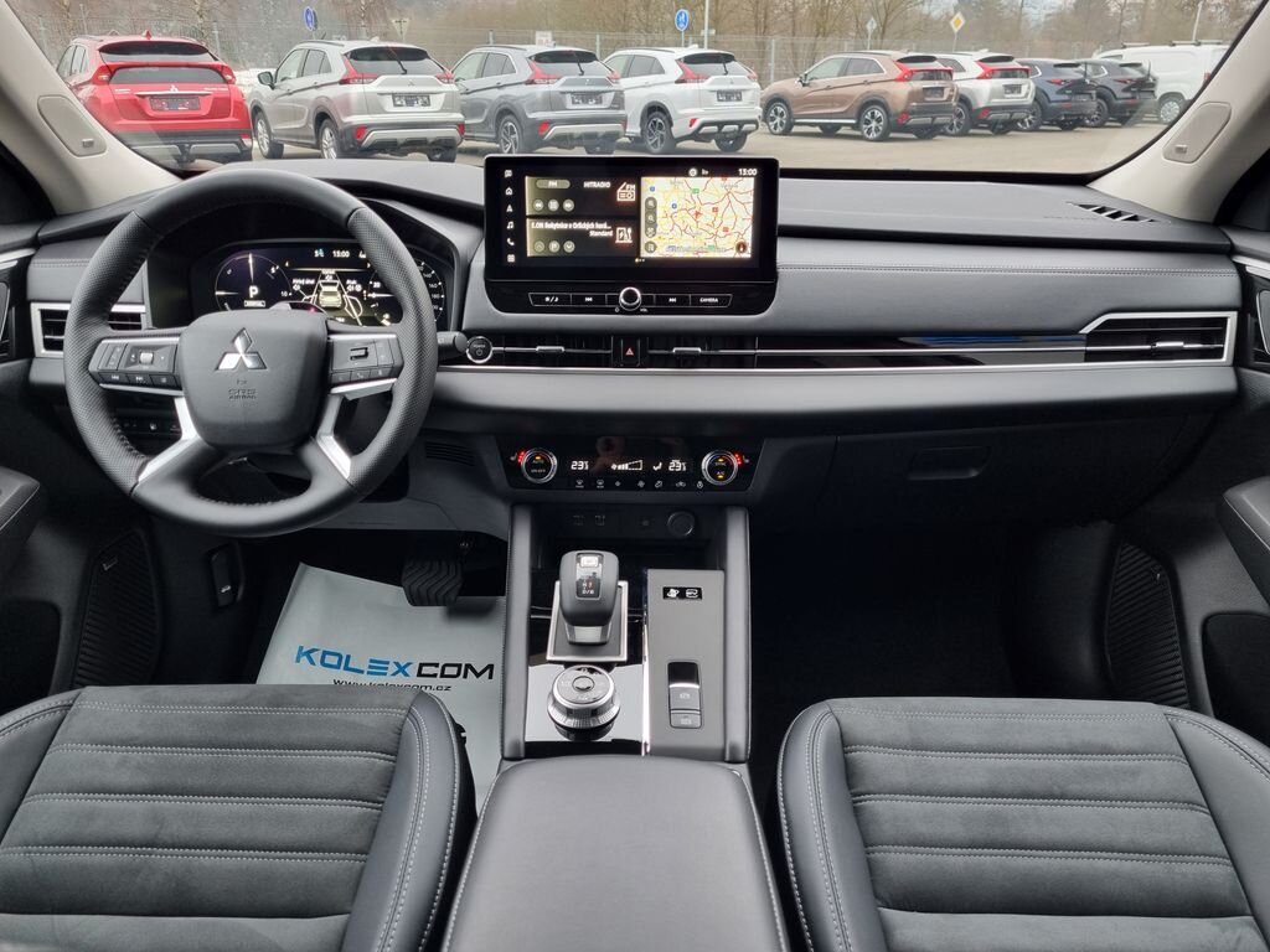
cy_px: 476
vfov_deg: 53.1
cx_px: 635
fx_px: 954
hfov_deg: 67.3
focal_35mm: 26
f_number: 1.8
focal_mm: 5.4
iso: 125
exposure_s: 1/60
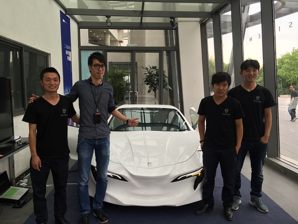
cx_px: 149
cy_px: 112
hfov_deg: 61.7
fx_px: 250
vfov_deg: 48.2
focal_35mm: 29
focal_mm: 4.15
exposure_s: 1/50
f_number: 2.2
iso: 32
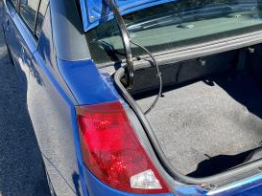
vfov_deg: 30.1
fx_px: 363
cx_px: 177
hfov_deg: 39.1
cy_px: 65
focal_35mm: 48
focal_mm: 4.2
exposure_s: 1/615
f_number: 1.6
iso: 32
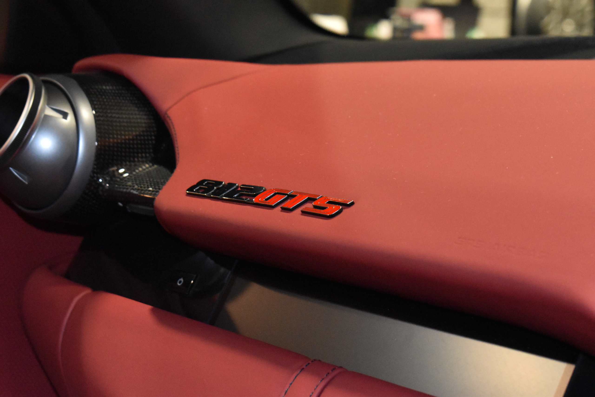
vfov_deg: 16.6
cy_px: 198
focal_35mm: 82
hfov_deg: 24.6
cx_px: 298
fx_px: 1364
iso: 6400
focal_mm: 55
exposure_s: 1/100
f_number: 8
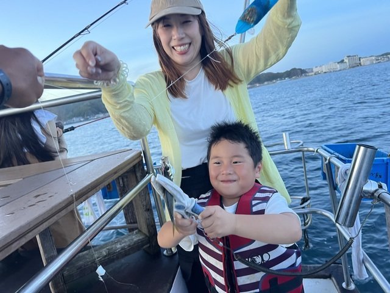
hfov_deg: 67.3
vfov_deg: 53.1
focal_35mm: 26
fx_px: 293
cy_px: 146
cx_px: 195
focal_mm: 5.7
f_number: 1.5
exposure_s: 1/60
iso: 200
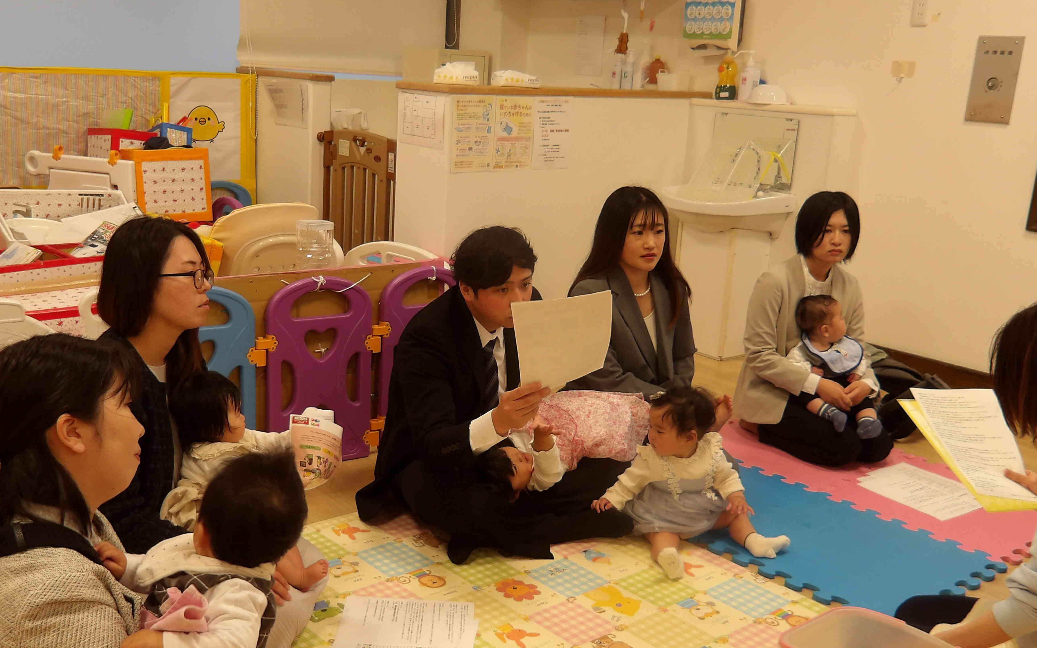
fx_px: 1017
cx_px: 476
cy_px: 370
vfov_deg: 35.3
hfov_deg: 53.9
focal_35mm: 36
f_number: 3
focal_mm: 4.9
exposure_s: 1/45
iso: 100
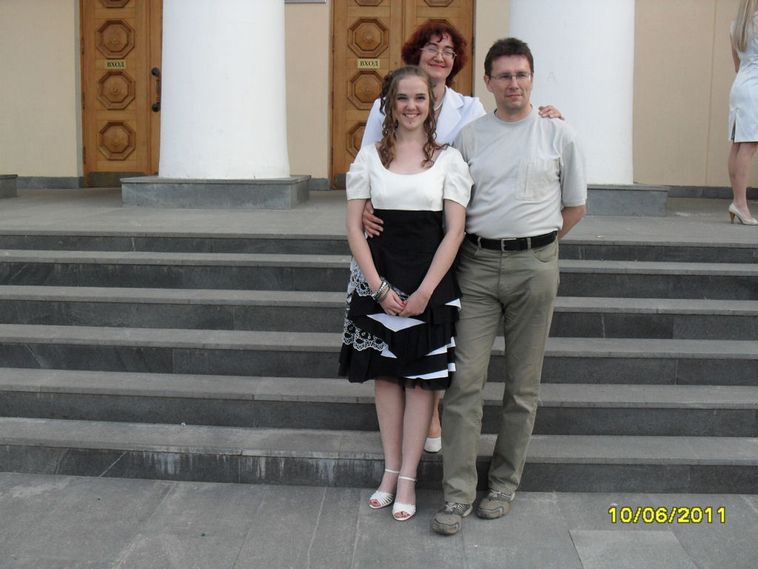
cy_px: 284
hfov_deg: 49.0
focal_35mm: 38
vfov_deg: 37.7
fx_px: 832
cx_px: 379
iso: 80
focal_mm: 6.3
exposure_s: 1/180
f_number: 2.8
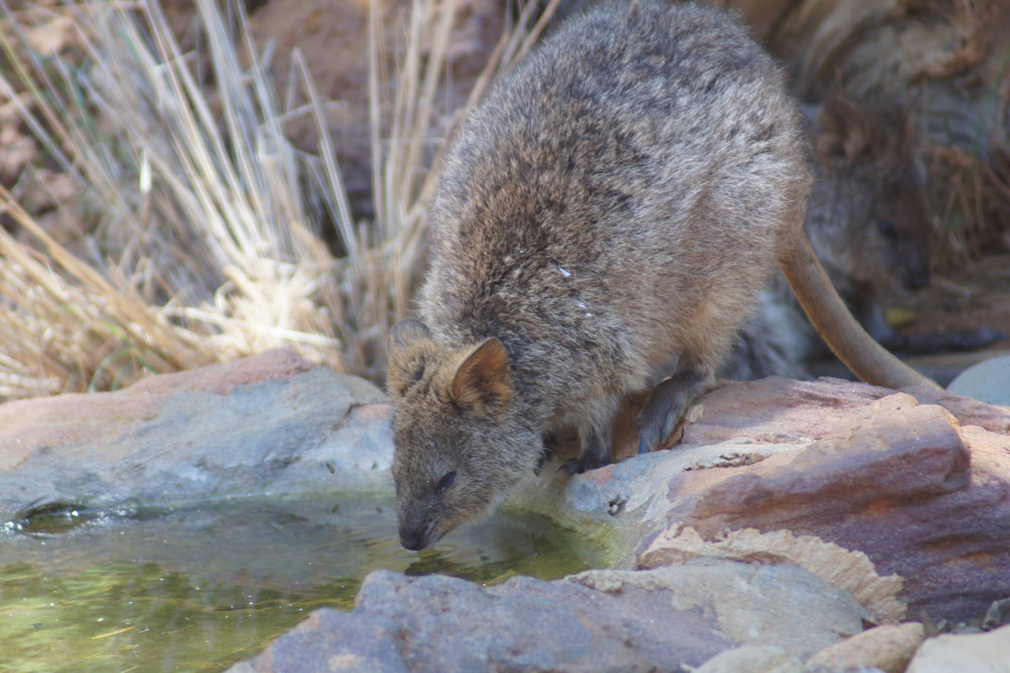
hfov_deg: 4.6
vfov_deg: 3.1
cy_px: 336
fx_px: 12618
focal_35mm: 450
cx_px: 505
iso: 200
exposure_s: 1/40
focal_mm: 300
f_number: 5.6
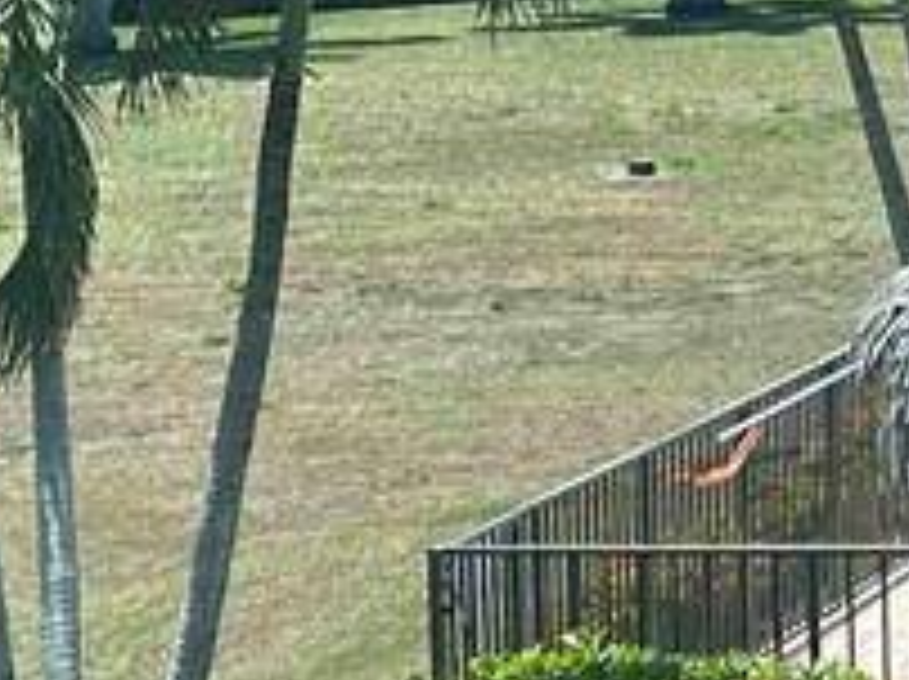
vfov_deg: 5.6
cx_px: 2020
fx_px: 6924
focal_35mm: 264
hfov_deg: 7.1
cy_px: -5
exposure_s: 1/564
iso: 20
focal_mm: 6
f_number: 2
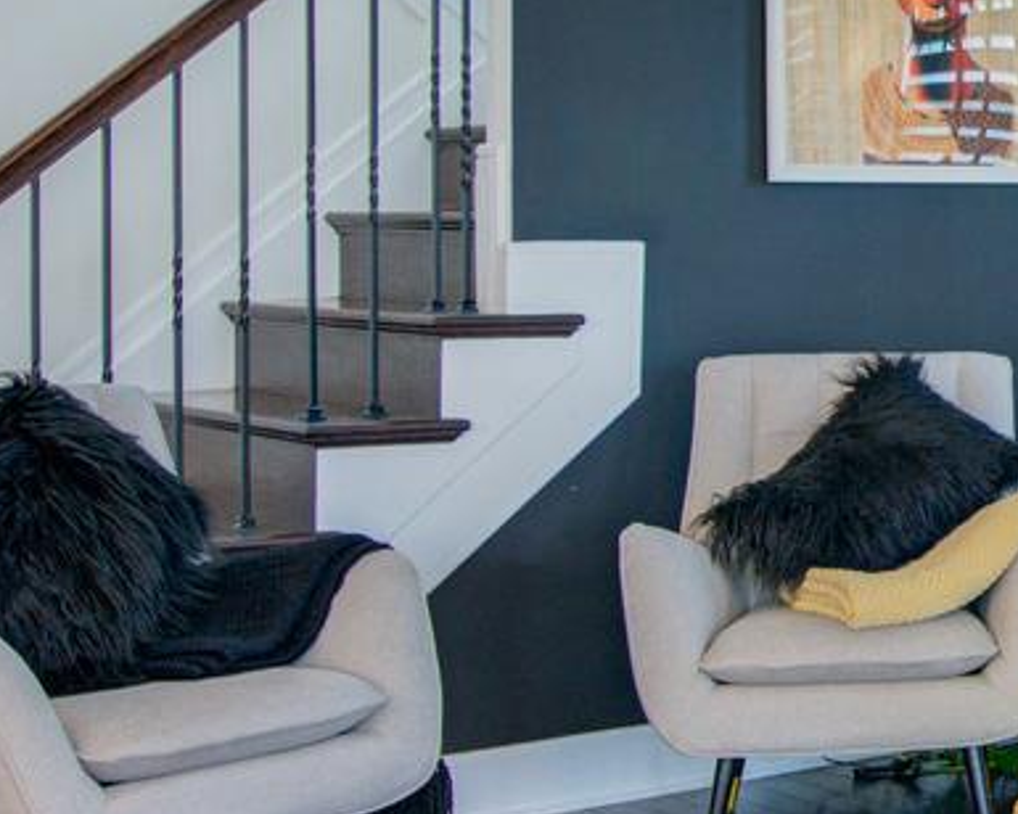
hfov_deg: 20.4
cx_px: 1536
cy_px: 177
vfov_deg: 19.0
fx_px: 2410
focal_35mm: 80
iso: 400
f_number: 8
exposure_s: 1/15
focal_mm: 16
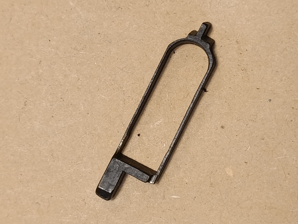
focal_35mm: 92
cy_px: 112
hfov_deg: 21.3
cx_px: 149
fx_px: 793
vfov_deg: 16.1
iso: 1000
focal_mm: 6.14
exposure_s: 1/100
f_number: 1.6
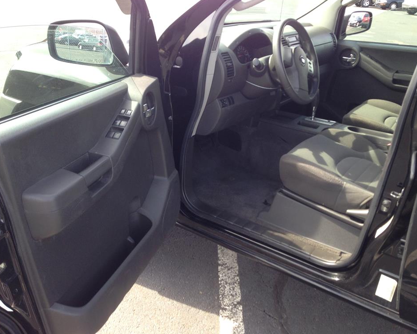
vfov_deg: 42.2
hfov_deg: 51.5
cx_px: 213
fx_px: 432
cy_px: 167
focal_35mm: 35
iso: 50
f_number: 2.4
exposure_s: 1/120
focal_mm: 4.13
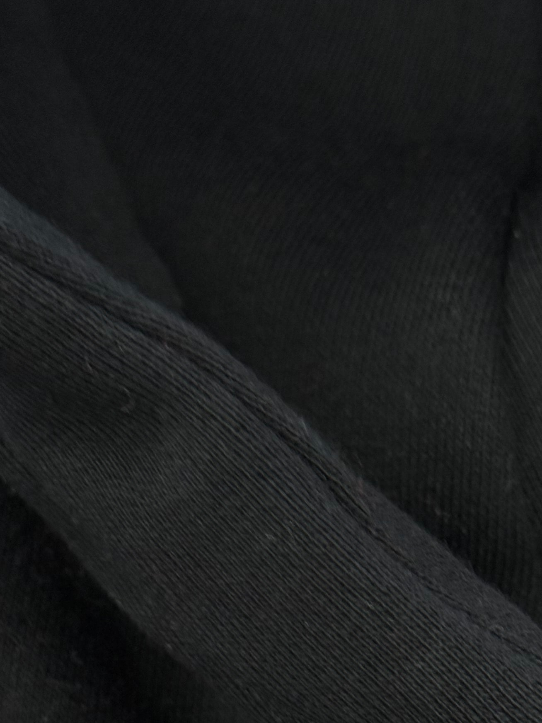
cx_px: 414
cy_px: 747
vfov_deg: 17.3
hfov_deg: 13.3
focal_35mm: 111
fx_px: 2317
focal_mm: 6.76
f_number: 1.78
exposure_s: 1/33
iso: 200
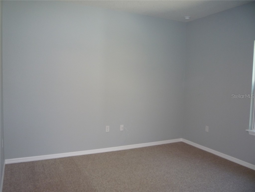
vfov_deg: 46.8
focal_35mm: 30
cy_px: 96
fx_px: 221
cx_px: 128
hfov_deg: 60.0
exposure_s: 1/30
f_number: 3.3
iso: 160
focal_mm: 5.2
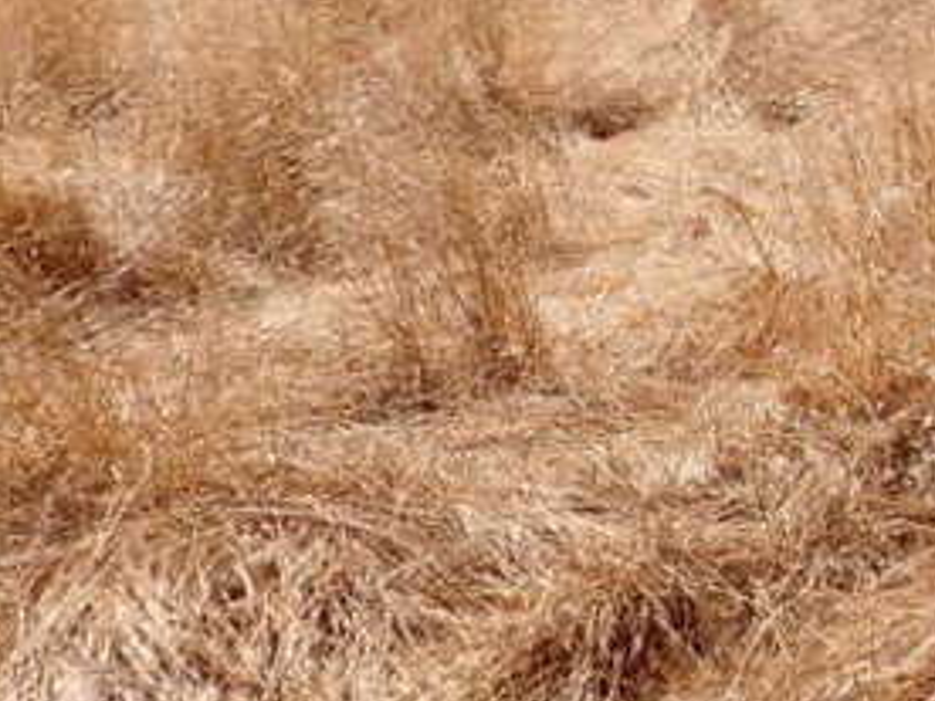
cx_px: 1287
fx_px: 2350
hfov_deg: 20.2
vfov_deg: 16.8
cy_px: 91
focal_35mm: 87
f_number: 9
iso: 100
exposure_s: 1/320
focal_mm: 5.4
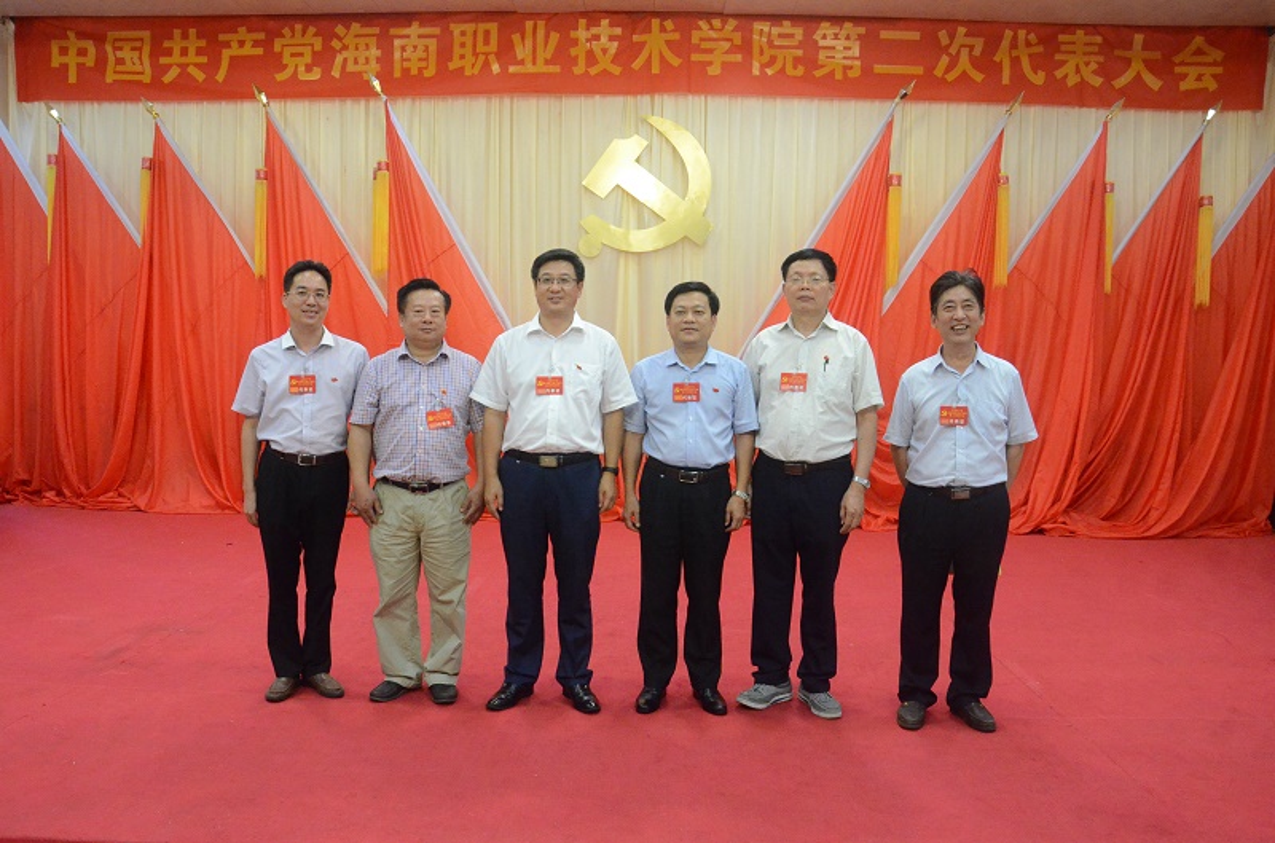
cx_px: 638
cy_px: 422
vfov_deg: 47.7
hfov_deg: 67.5
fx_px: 954
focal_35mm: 27
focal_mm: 18
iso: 5000
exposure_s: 1/100
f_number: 7.1
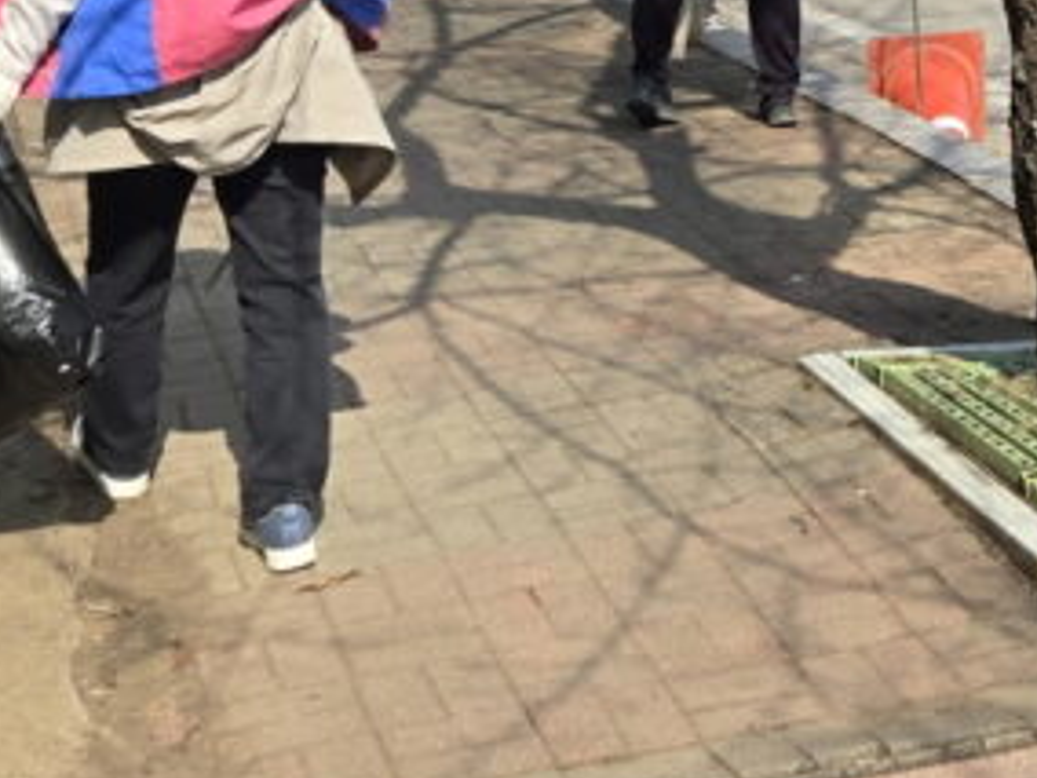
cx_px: 964
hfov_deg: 22.9
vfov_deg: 16.9
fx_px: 2486
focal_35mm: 83
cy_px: -194
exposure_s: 1/2921
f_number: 1.8
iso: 50
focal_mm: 5.4
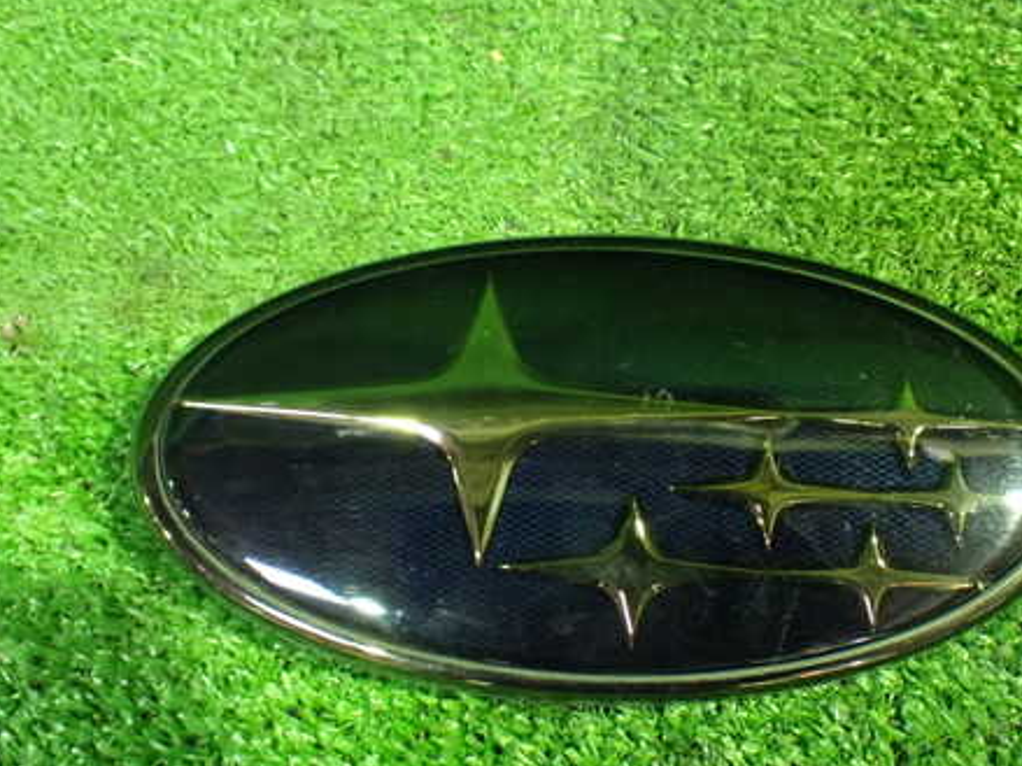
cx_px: 568
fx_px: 1210
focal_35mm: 41
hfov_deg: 45.7
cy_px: 459
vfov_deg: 35.0
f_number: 2.3
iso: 1250
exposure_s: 1/30
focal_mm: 5.4
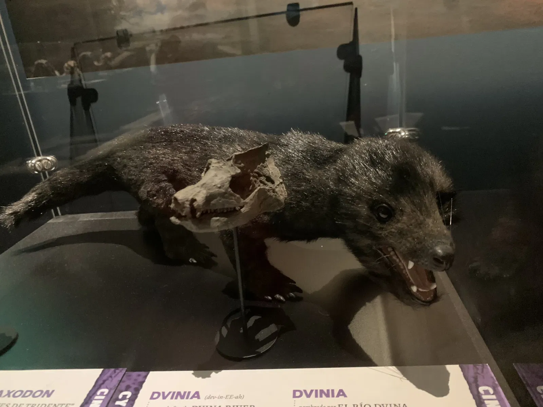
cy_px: 204
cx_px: 272
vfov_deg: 53.1
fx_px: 408
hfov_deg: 67.3
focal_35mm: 26
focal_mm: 4.25
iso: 1600
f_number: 1.8
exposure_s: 1/15
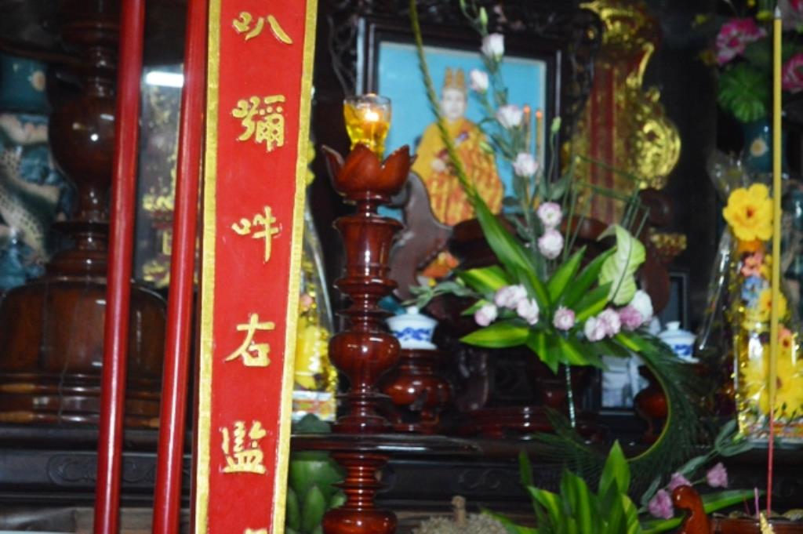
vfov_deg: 18.9
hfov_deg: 28.1
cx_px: 402
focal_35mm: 72
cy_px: 267
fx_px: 1605
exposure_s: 1/60
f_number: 5.6
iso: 3200
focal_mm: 48
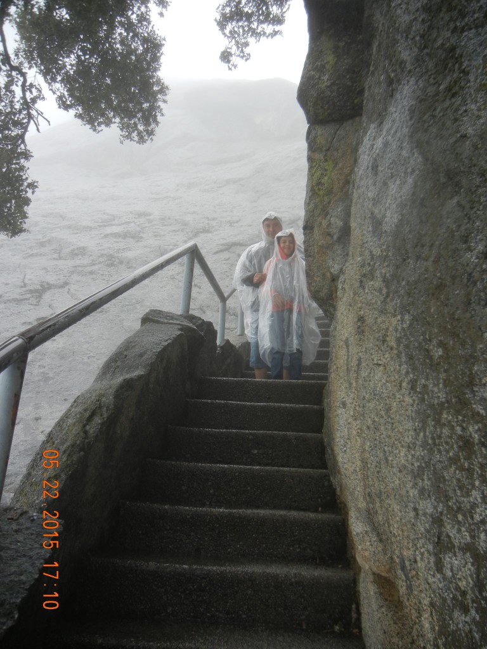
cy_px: 324
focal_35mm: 30
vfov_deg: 60.0
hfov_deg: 46.8
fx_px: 563
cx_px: 244
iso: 160
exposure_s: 1/416
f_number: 3.5
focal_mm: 5.4
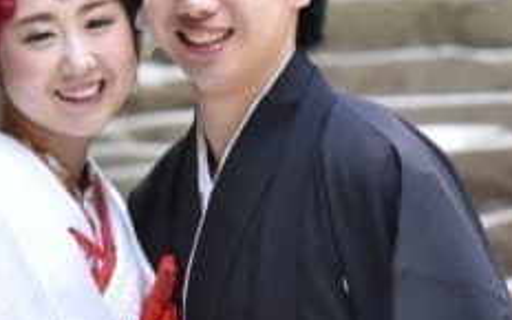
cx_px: 393
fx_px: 10940
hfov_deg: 2.7
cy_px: 175
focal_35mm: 784
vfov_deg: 1.7
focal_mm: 165
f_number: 5.6
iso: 2000
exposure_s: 1/200
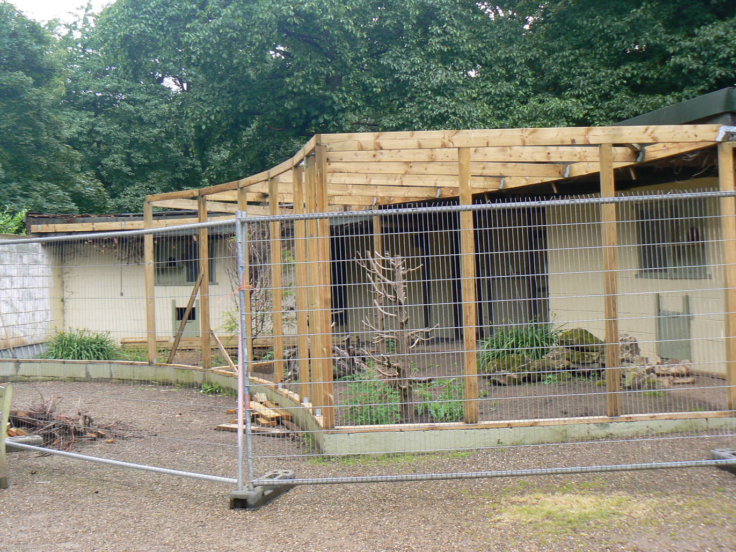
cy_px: 251
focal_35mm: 42
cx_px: 326
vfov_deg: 34.3
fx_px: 893
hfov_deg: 44.7
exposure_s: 1/80
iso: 80
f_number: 4
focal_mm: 6
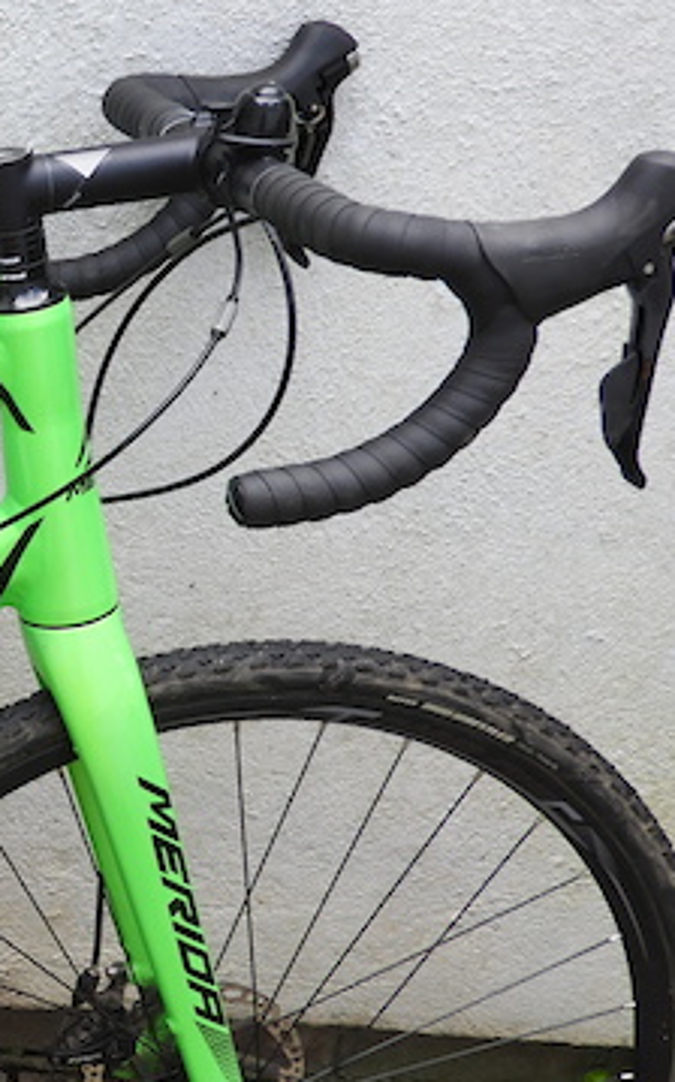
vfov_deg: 26.5
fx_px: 2299
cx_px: -455
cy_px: 612
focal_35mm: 78
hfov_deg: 15.0
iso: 100
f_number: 3.6
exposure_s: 1/100
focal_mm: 5.9
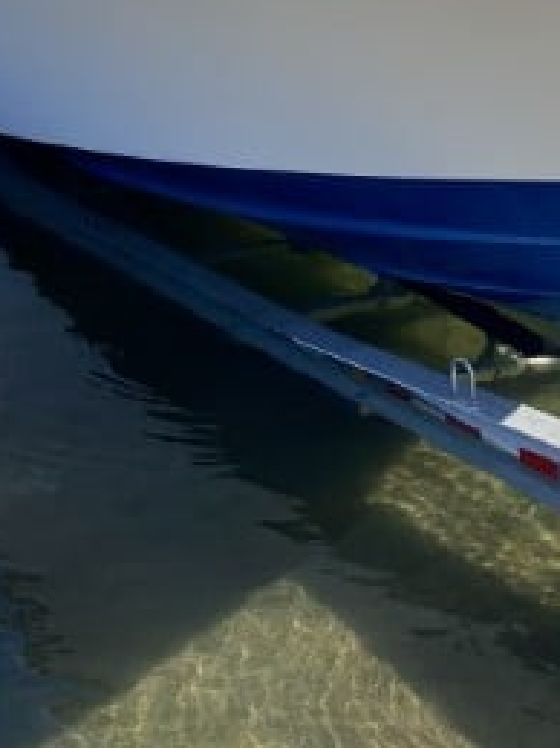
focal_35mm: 77
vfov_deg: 24.5
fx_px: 1662
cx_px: 401
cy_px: 55
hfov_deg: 19.0
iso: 32
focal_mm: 4.25
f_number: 1.8
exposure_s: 1/1429
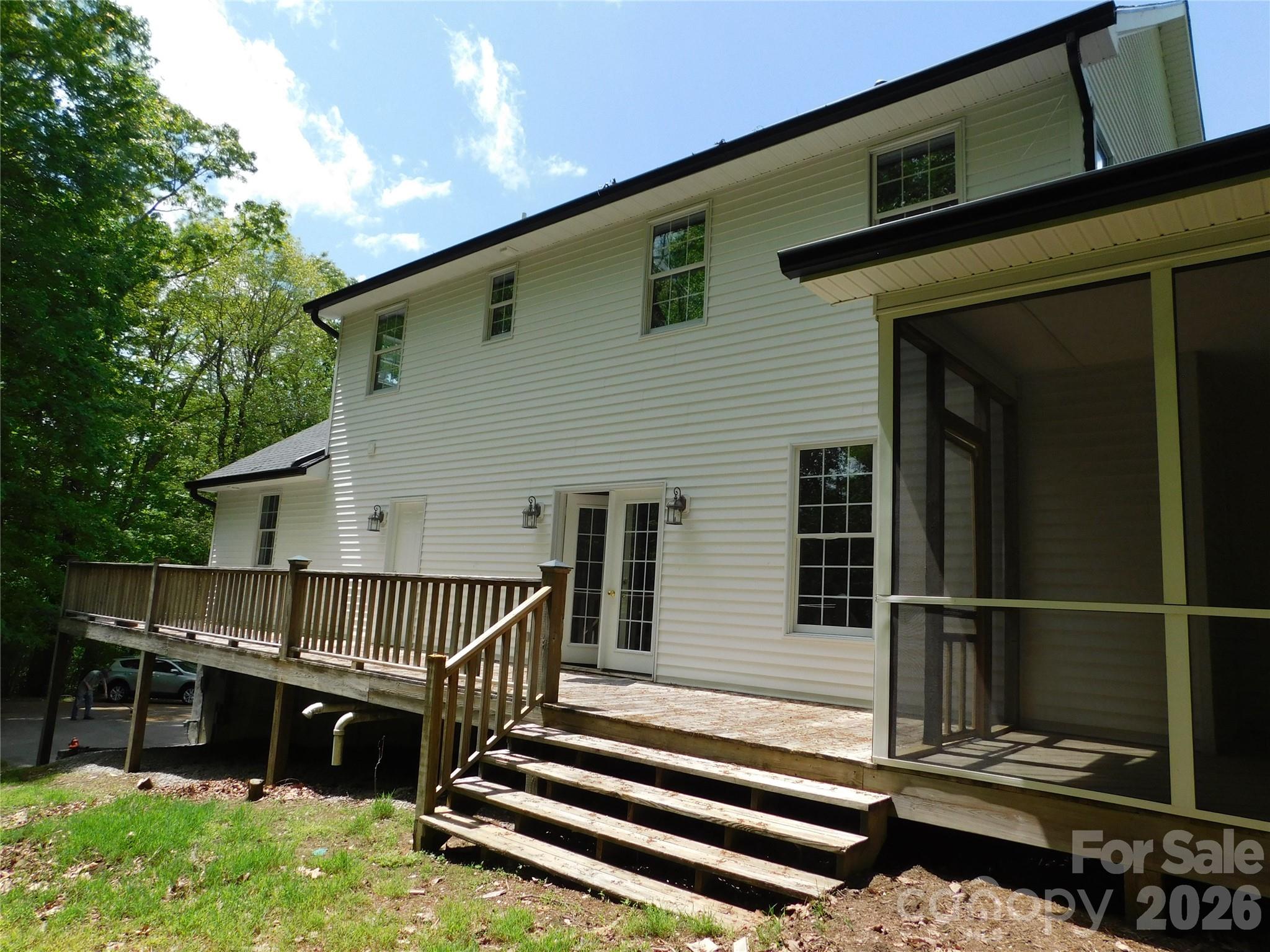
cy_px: 476
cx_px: 635
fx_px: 844
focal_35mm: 23
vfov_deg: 58.9
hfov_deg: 73.9
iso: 125
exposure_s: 1/1250
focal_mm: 4
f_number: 3
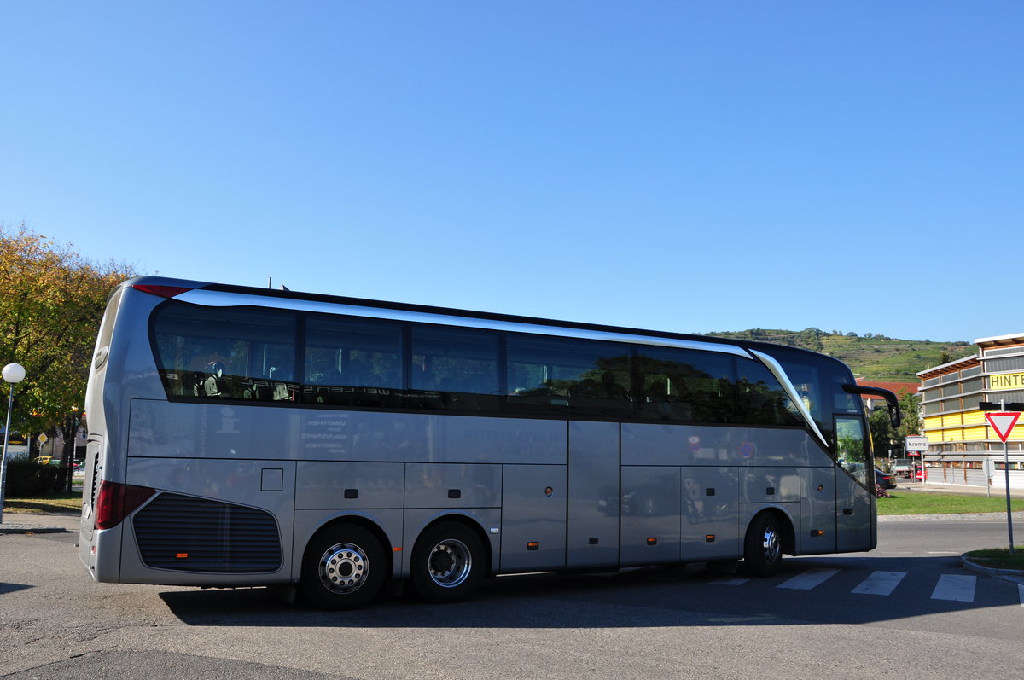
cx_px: 512
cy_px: 340
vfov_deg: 41.6
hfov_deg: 59.6
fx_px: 895
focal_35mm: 32
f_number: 7.1
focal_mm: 21
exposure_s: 1/200
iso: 200
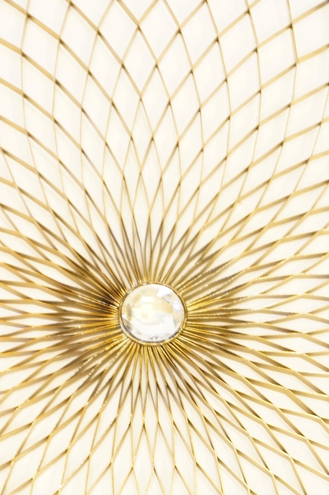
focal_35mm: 114
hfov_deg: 12.0
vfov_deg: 18.0
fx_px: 1564
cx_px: 149
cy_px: 304
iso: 3200
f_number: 5.6
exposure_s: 1/8
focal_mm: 55
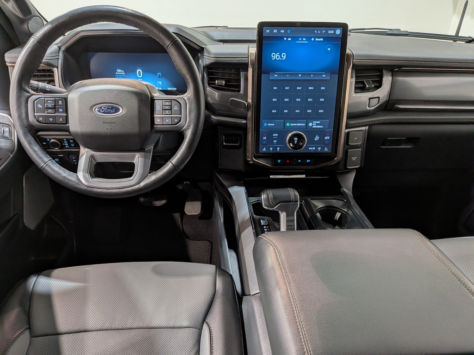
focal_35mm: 24
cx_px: 237
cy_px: 178
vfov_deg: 56.8
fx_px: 329
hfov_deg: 71.6
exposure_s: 1/25
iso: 52
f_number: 1.7
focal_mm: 4.53
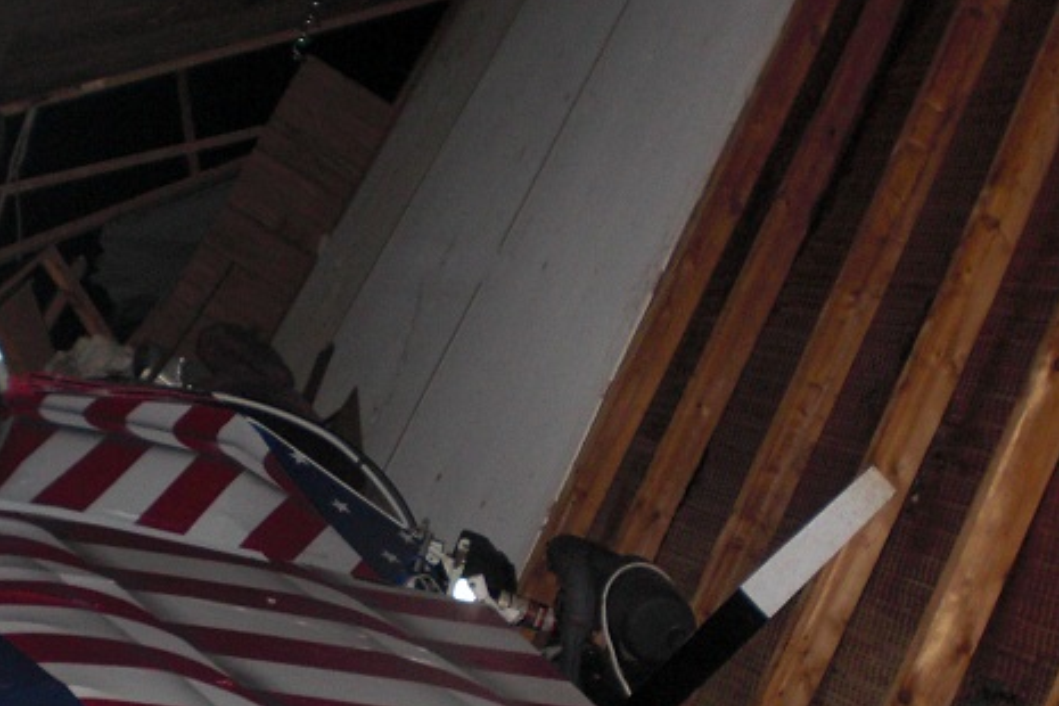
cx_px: 311
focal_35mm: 75
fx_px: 2206
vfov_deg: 18.2
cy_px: 446
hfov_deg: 26.8
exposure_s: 1/60
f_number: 3.1
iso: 200
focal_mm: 6.3
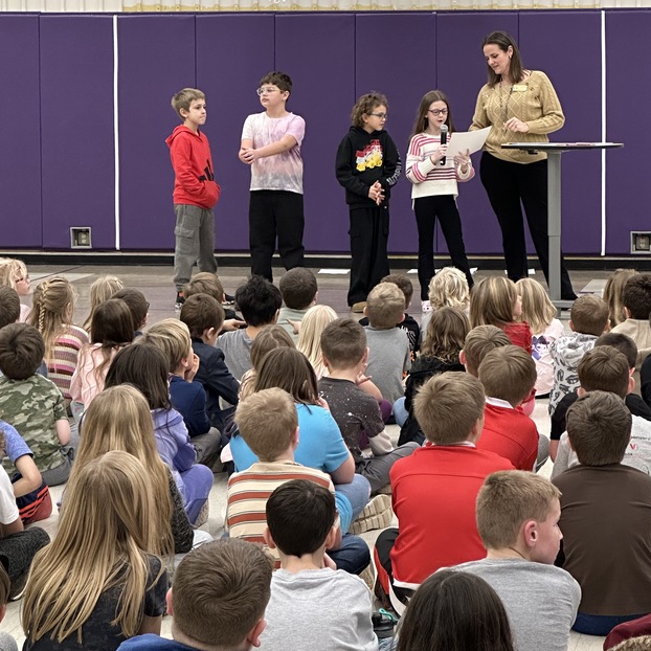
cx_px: 377
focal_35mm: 112
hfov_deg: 15.5
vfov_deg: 15.5
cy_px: 232
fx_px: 2383
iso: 320
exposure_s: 1/60
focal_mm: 9
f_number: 2.8
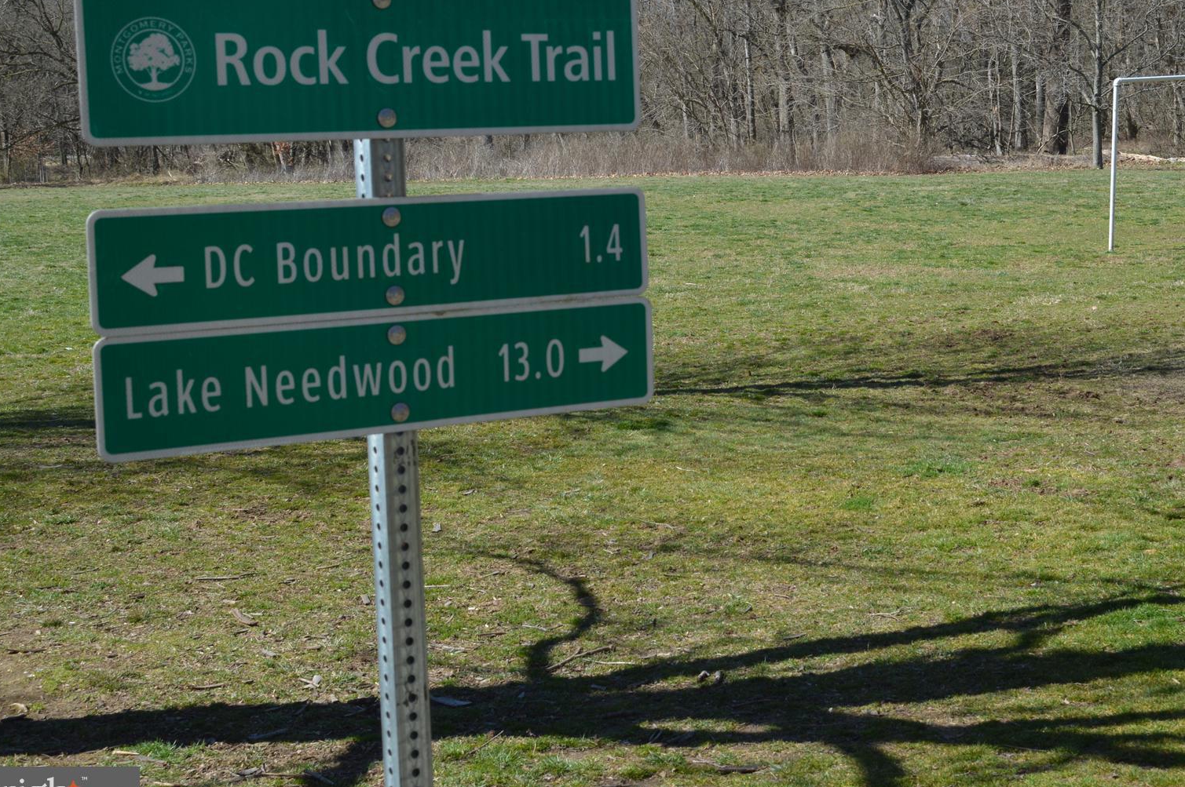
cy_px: 289
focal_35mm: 57
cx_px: 770
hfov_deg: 34.8
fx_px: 1874
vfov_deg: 23.7
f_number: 7.1
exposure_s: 1/200
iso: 100
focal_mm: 28
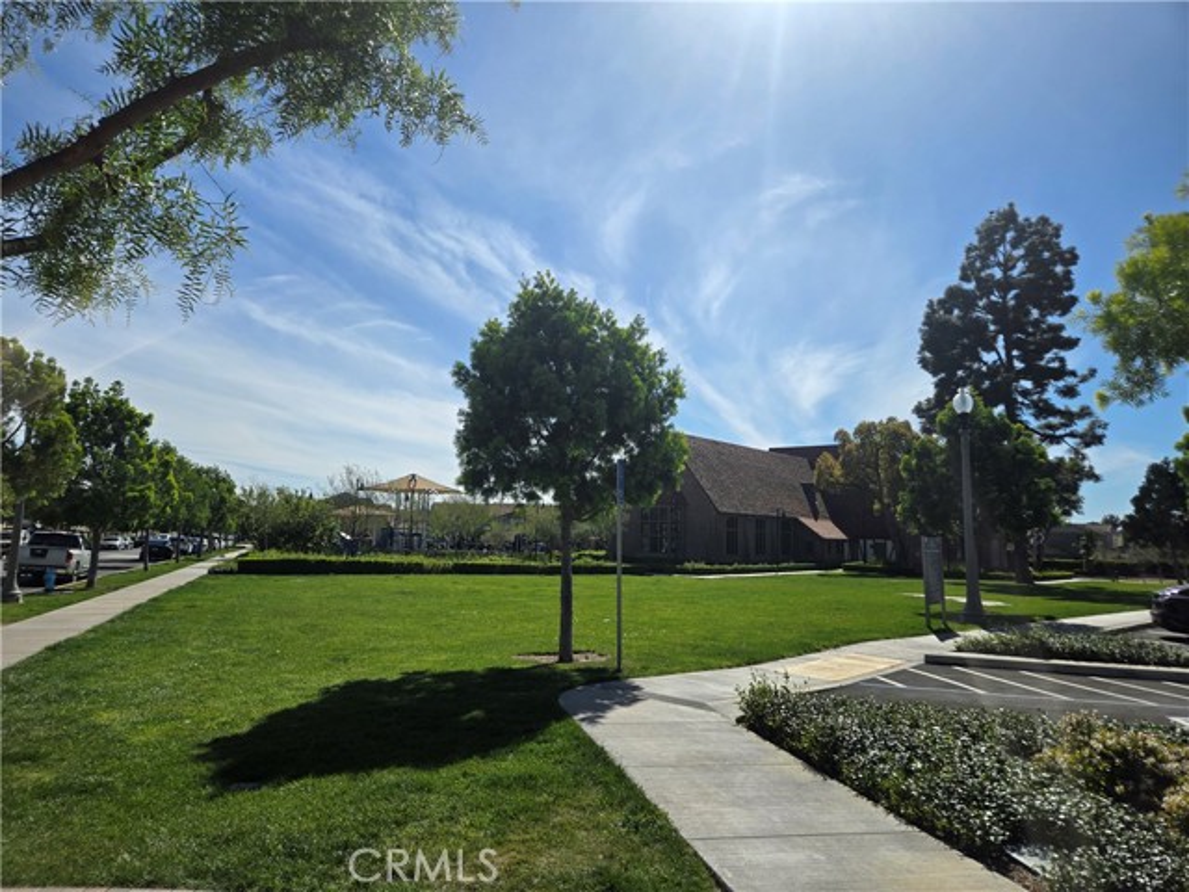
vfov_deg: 58.9
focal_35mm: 23
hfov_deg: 73.9
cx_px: 594
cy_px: 446
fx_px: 790
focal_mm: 5.4
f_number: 1.8
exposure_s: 1/3737
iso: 25
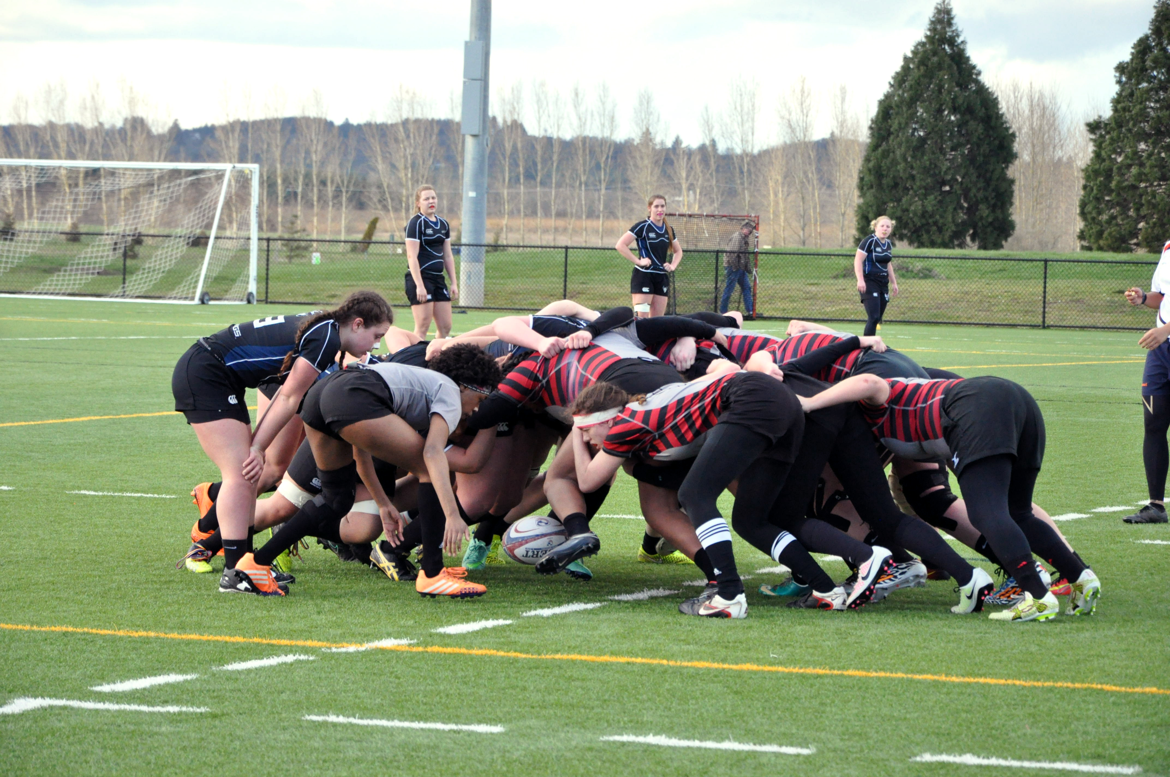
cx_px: 585
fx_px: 5112
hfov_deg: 13.1
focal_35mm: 158
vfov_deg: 8.7
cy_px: 388
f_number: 8
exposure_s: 1/1000
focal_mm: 105
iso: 2000
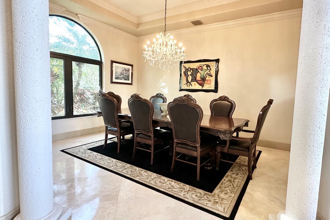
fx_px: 174
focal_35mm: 19
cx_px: 185
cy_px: 106
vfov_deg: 64.5
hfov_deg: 86.5
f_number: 2.2
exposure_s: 1/60
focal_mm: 2.22
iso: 320
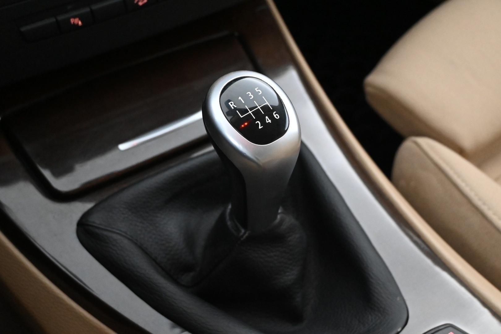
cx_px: 250
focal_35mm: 44
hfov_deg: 45.0
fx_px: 605
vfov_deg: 30.8
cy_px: 167
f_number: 4.8
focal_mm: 29
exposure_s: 1/25
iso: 6400
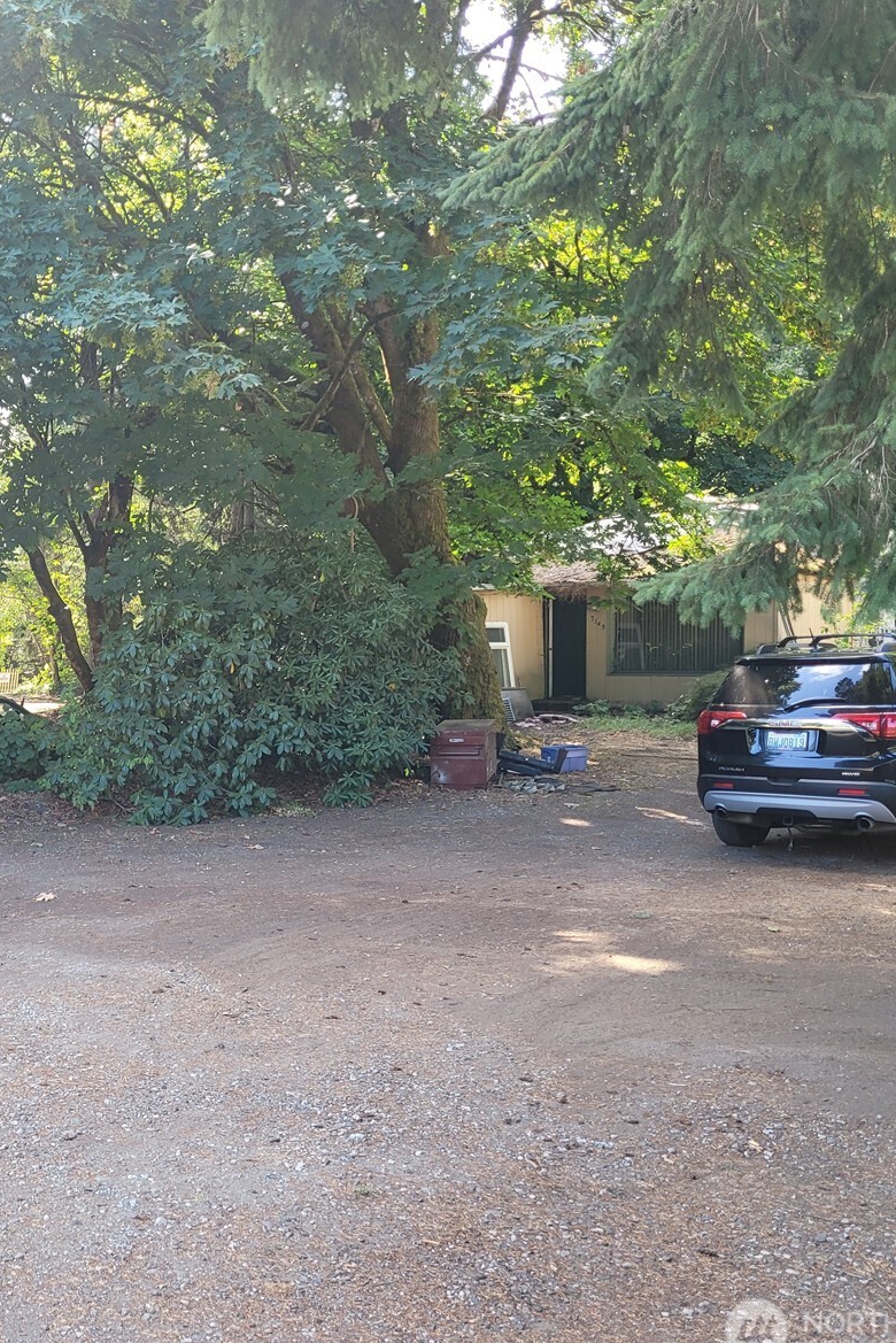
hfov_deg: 34.2
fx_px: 1380
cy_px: 687
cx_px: 105
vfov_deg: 51.9
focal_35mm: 37
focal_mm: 5.4
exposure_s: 1/120
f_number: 1.8
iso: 50
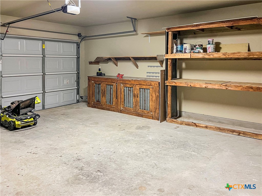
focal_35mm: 26
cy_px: 98
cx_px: 131
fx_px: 197
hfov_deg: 67.3
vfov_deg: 53.1
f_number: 1.5
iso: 400
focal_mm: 5.7
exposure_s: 1/60
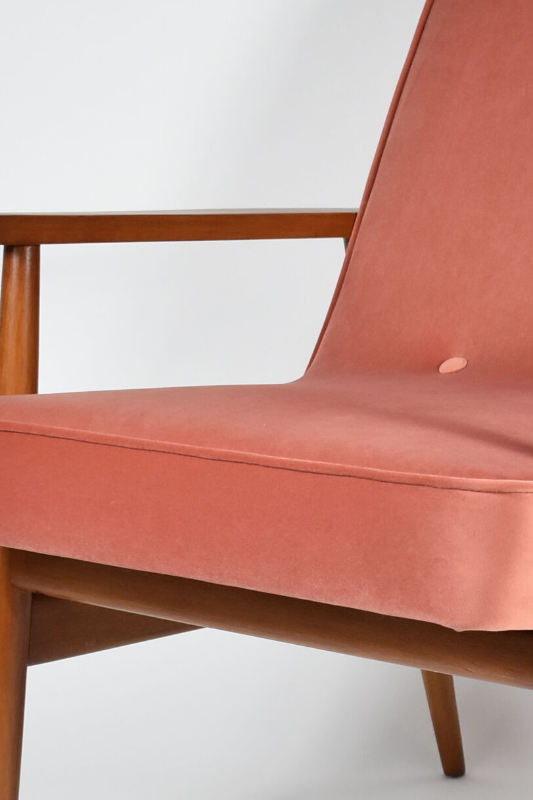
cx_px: 515
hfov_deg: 10.5
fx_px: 2871
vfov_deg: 15.8
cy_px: 513
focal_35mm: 129
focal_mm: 35
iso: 1000
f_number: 4.5
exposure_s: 1/125
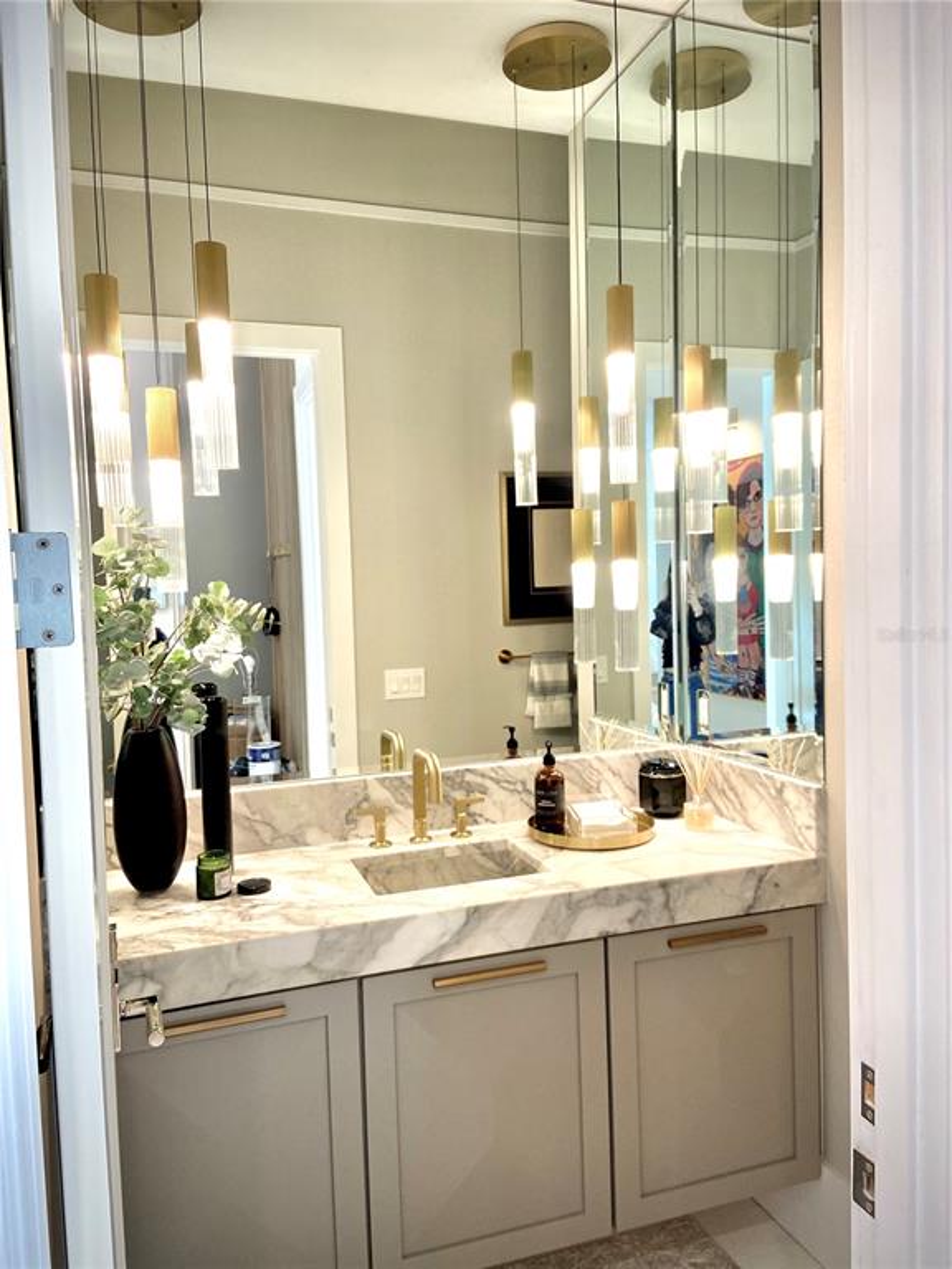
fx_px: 953
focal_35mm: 26
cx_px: 476
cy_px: 634
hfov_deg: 53.1
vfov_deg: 67.3
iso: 125
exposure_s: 1/60
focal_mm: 4.25
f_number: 1.8
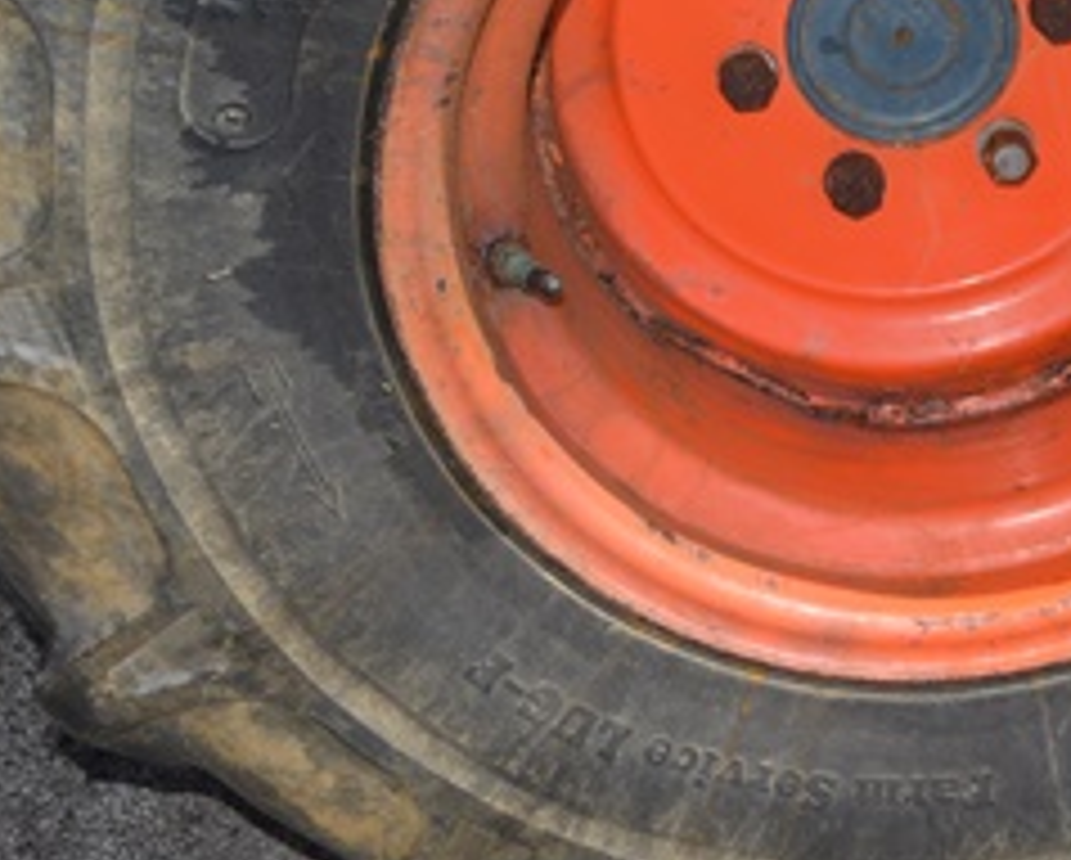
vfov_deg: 19.7
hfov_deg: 22.9
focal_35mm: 78
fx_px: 2475
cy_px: 419
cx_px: 1192
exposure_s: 1/200
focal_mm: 22
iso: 100
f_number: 8
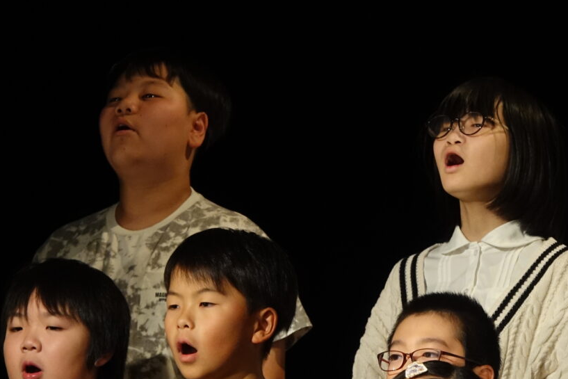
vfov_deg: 2.3
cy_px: 353
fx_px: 9247
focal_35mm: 586
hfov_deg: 3.5
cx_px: 473
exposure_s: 1/80
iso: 640
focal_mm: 97.49
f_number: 4
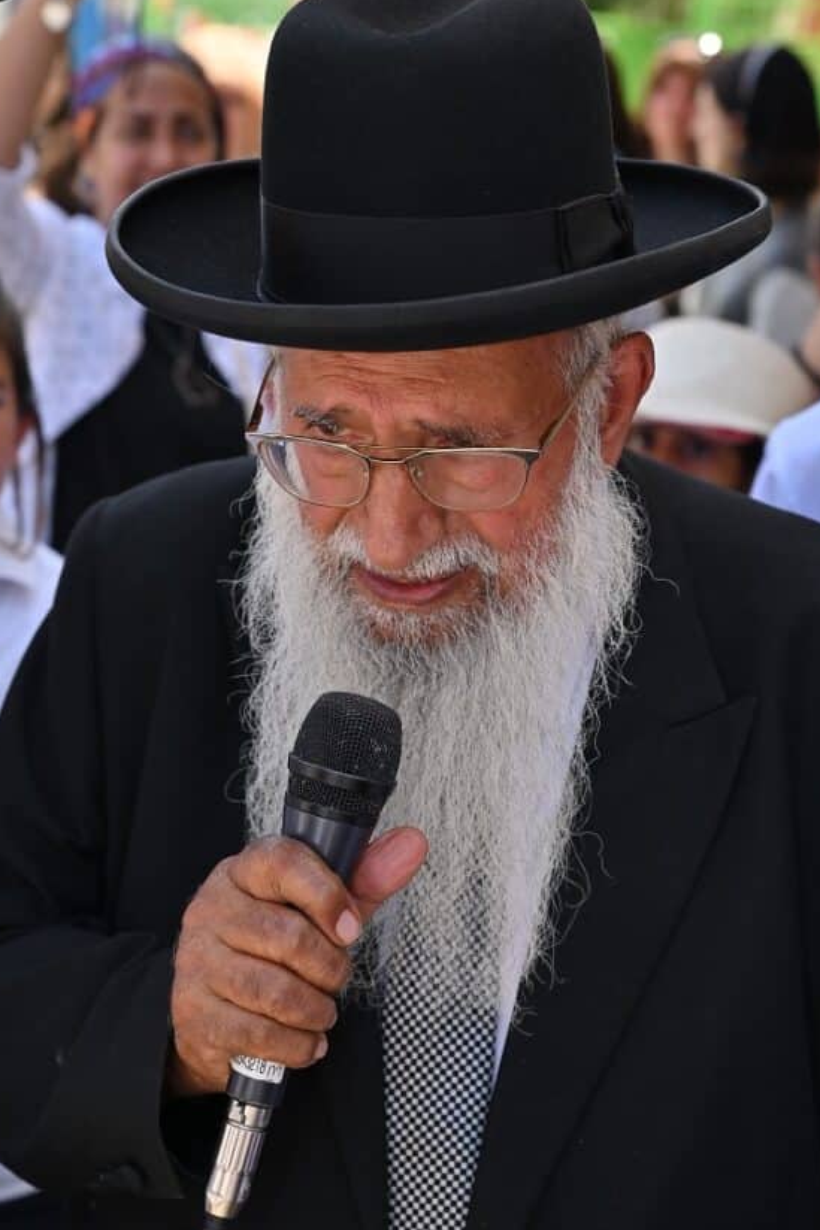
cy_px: 661
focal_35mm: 87
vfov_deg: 23.4
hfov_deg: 15.7
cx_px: 414
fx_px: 2974
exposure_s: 1/800
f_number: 5
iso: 250
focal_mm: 70
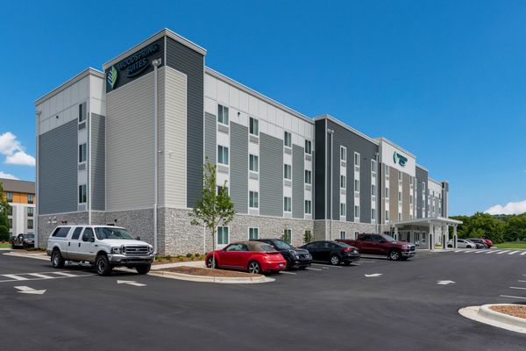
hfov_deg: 96.7
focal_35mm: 16
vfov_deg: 73.7
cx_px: 263
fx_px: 234
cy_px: 176
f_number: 11
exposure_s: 1/50
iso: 64
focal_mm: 16
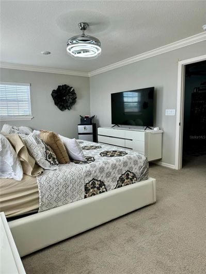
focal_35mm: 24
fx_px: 190
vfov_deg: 71.6
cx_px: 103
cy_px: 137
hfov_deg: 56.8
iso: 80
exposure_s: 1/120
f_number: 1.78
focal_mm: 6.76
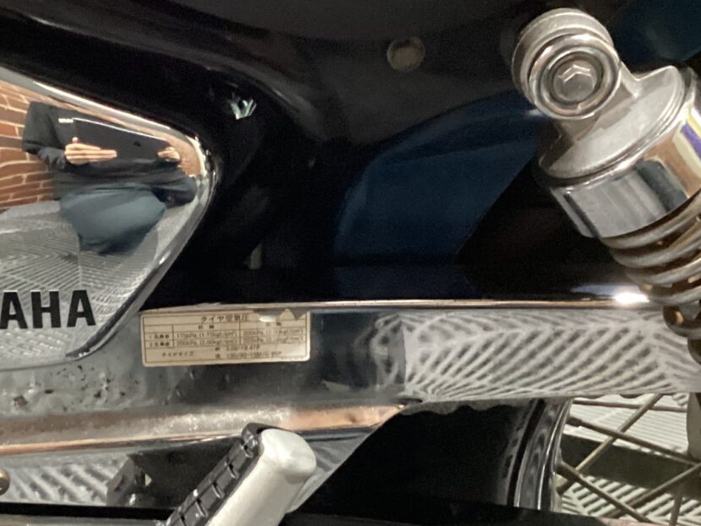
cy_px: 329
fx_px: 1458
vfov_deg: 20.4
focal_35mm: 72
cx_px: 189
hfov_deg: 26.7
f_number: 2.4
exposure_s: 1/30
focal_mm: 3.3
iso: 640
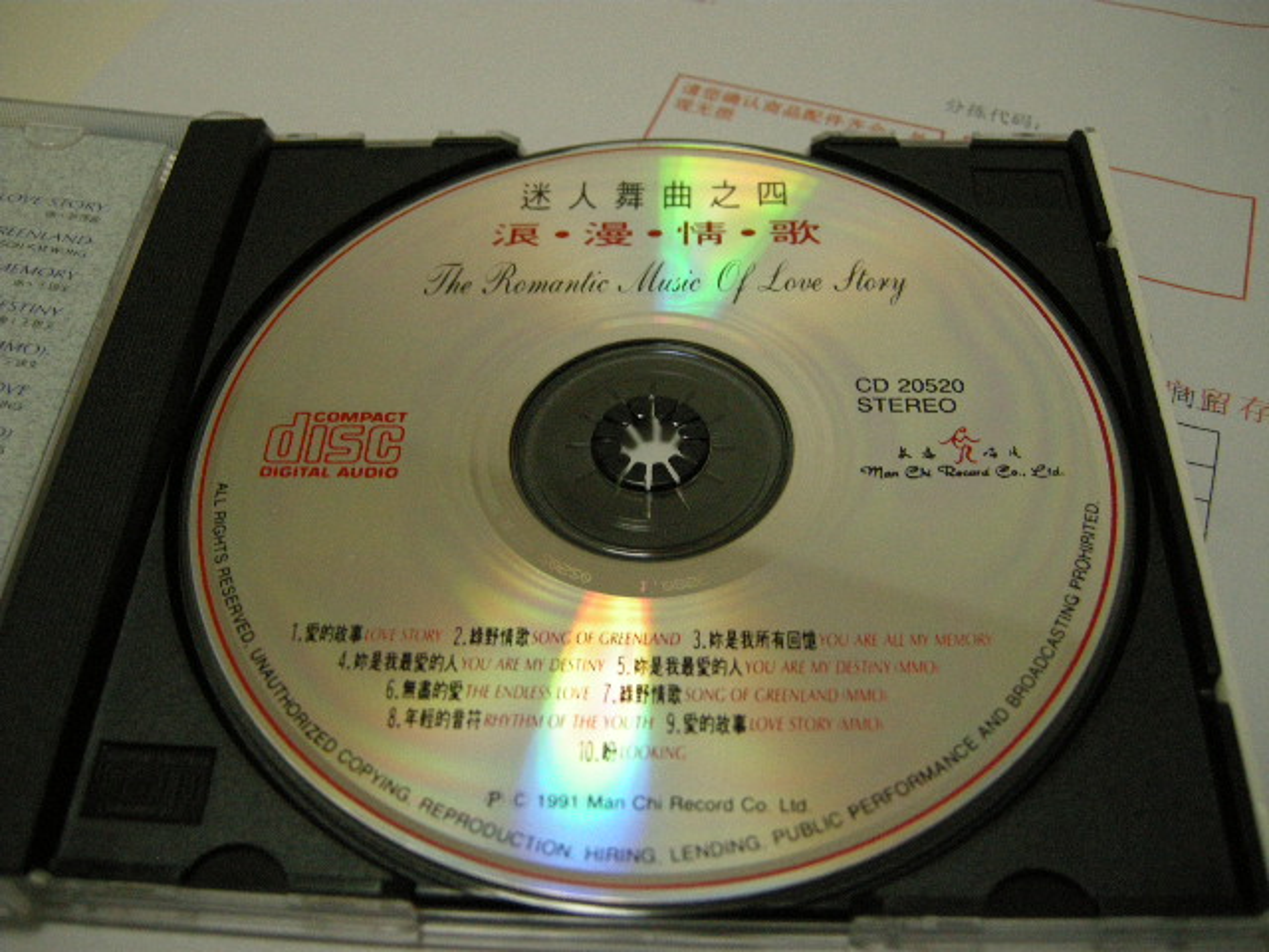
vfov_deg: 40.7
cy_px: 476
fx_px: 1283
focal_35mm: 35
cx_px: 634
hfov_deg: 52.6
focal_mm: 7.5
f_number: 2.7
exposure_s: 1/37.1
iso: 400
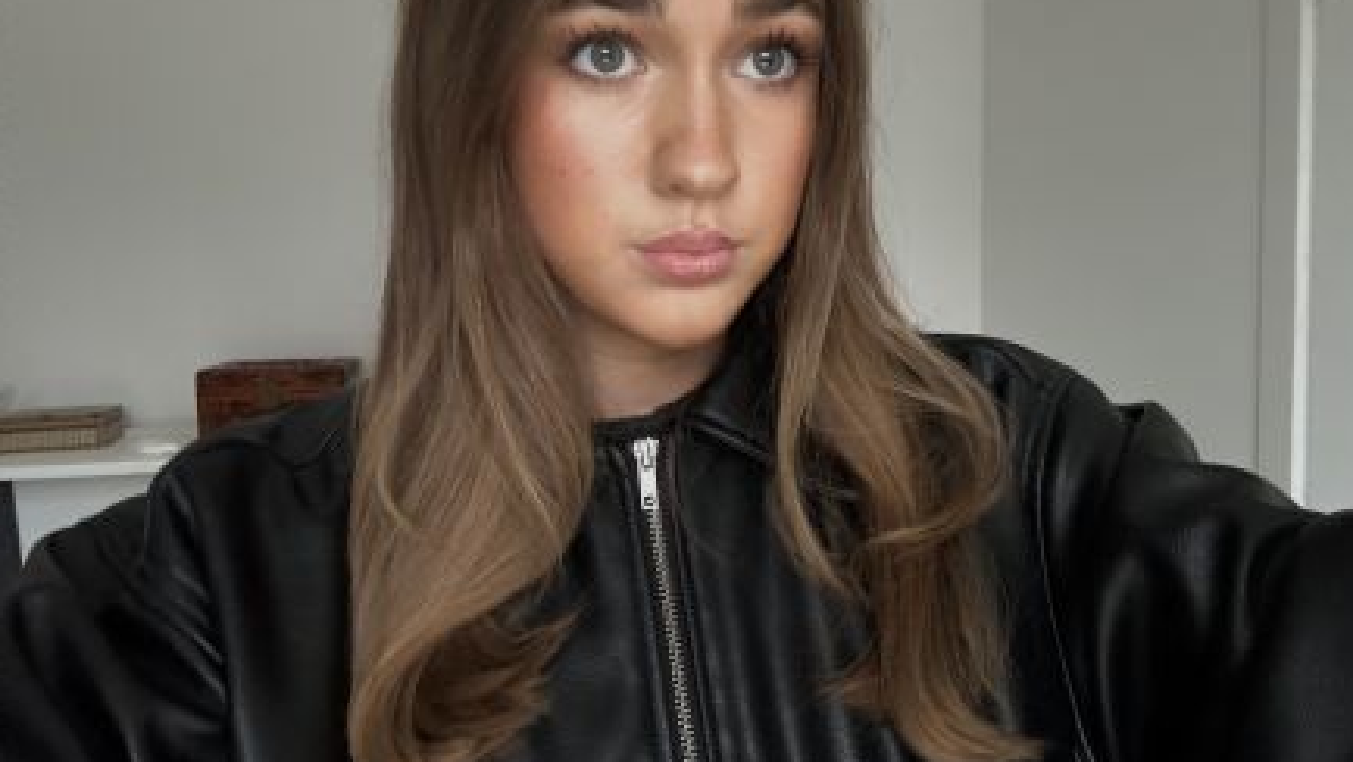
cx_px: 697
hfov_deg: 71.9
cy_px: 304
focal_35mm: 26
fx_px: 933
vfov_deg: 44.2
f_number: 1.9
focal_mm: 2.69
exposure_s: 1/31
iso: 400
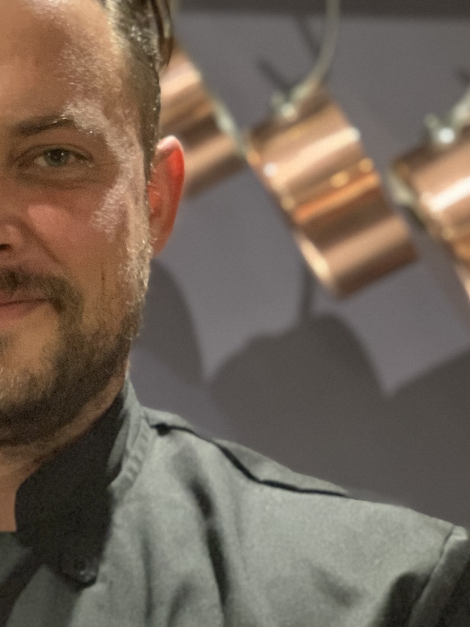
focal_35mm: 120
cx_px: 48
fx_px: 2173
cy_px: 189
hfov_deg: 12.3
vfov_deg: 16.4
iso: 640
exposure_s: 1/25
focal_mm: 6
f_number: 2.4
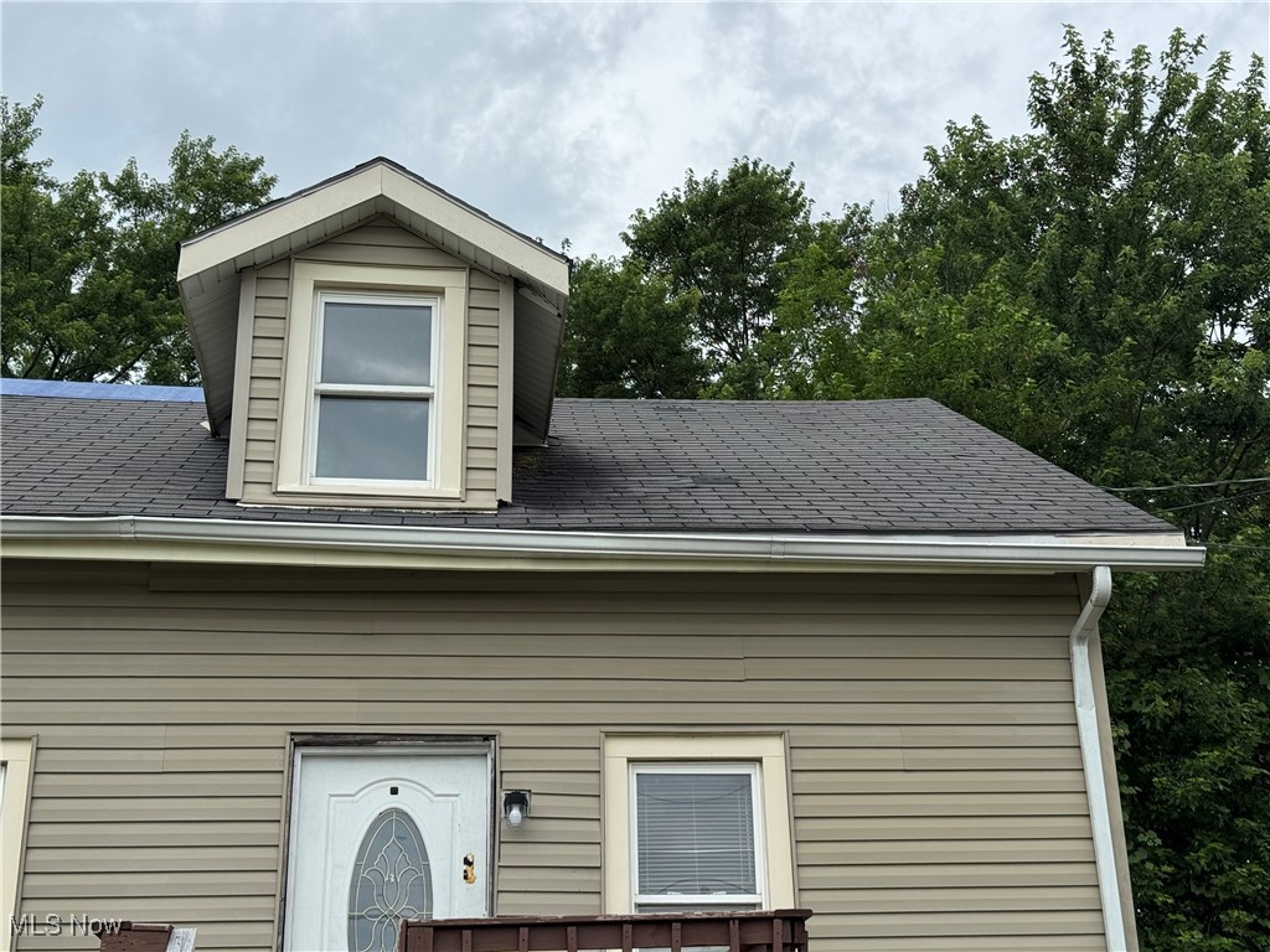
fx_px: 1761
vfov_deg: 30.3
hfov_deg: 39.7
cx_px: 635
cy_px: 476
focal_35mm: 48
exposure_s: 1/3425
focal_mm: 6.76
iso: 64
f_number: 1.78
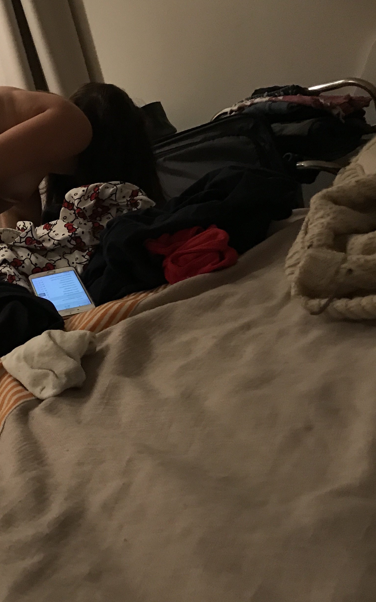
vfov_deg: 41.0
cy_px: 286
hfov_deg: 24.5
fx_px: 803
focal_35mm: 49
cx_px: -41
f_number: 1.8
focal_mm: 3.99
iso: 100
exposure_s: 1/17
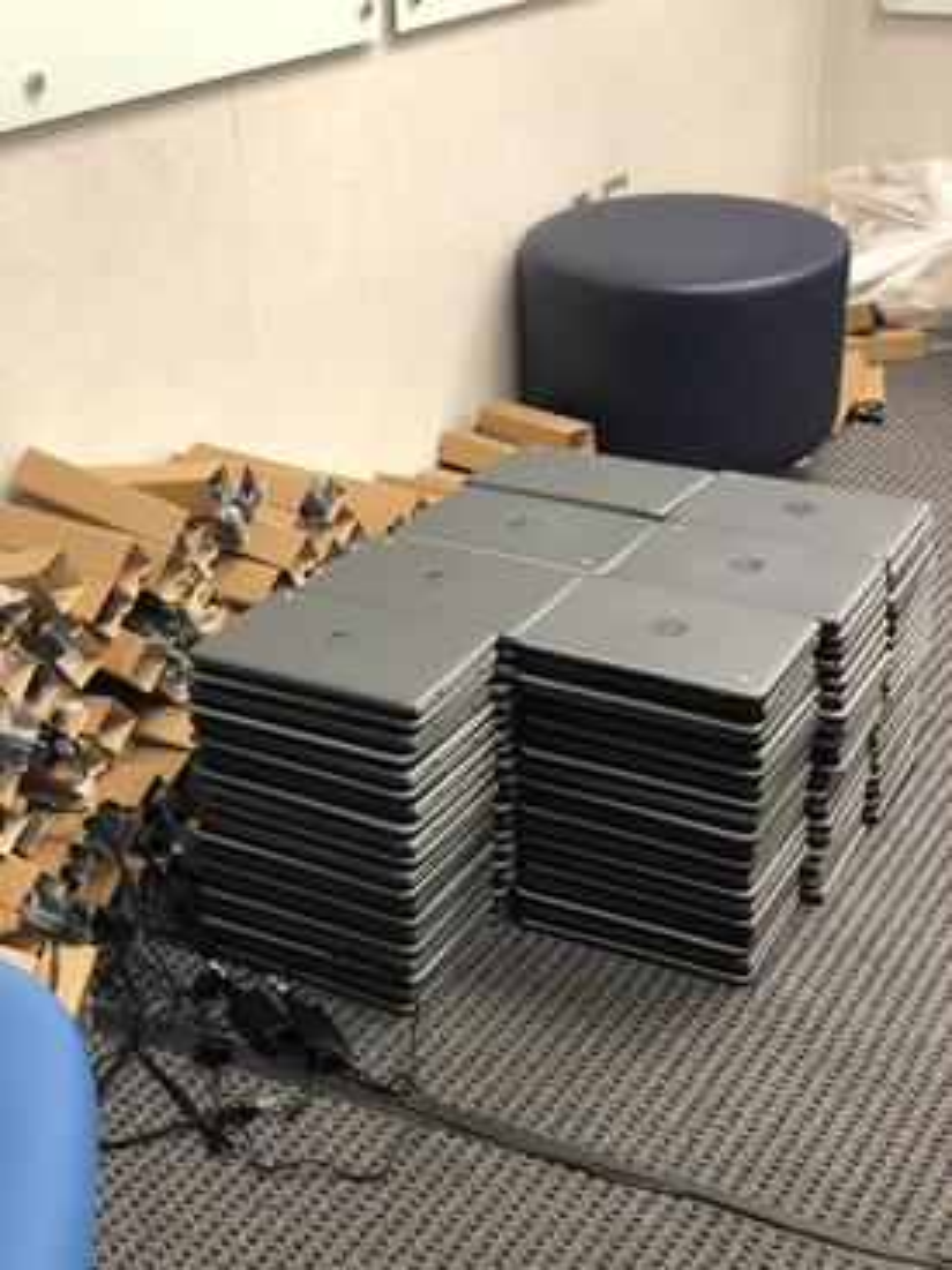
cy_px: 635
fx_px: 1908
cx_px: 476
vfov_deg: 36.8
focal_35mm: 52
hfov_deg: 28.0
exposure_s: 1/30
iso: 100
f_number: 2.4
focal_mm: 6
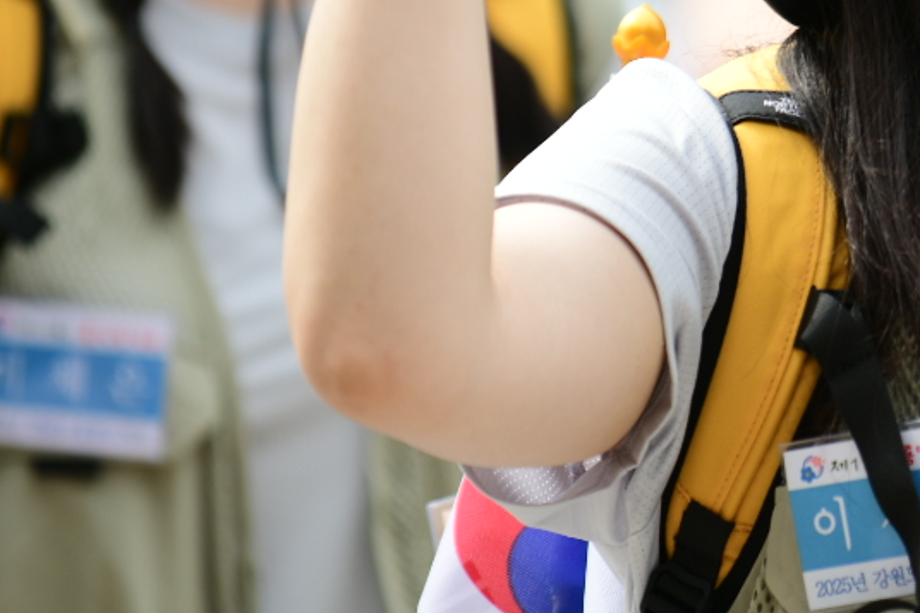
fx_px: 15455
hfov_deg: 3.4
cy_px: -27
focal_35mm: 605
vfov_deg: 2.3
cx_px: 1153
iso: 100
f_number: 2.8
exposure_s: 1/500
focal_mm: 200
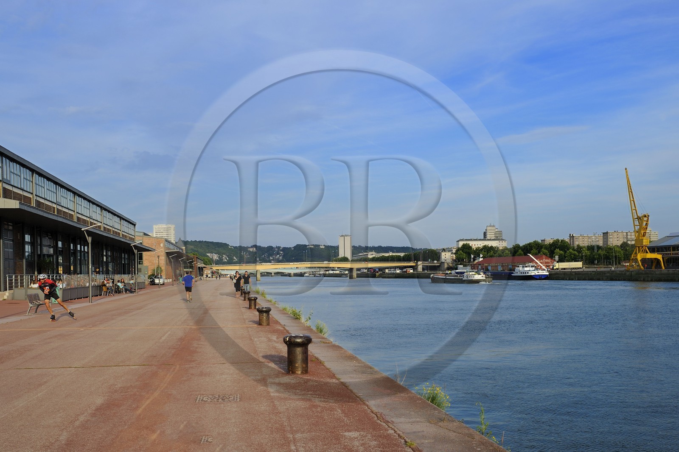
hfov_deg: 58.7
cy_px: 226
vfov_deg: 41.1
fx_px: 603
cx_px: 340
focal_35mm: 32
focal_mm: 32
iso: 200
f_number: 8
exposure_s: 1/250
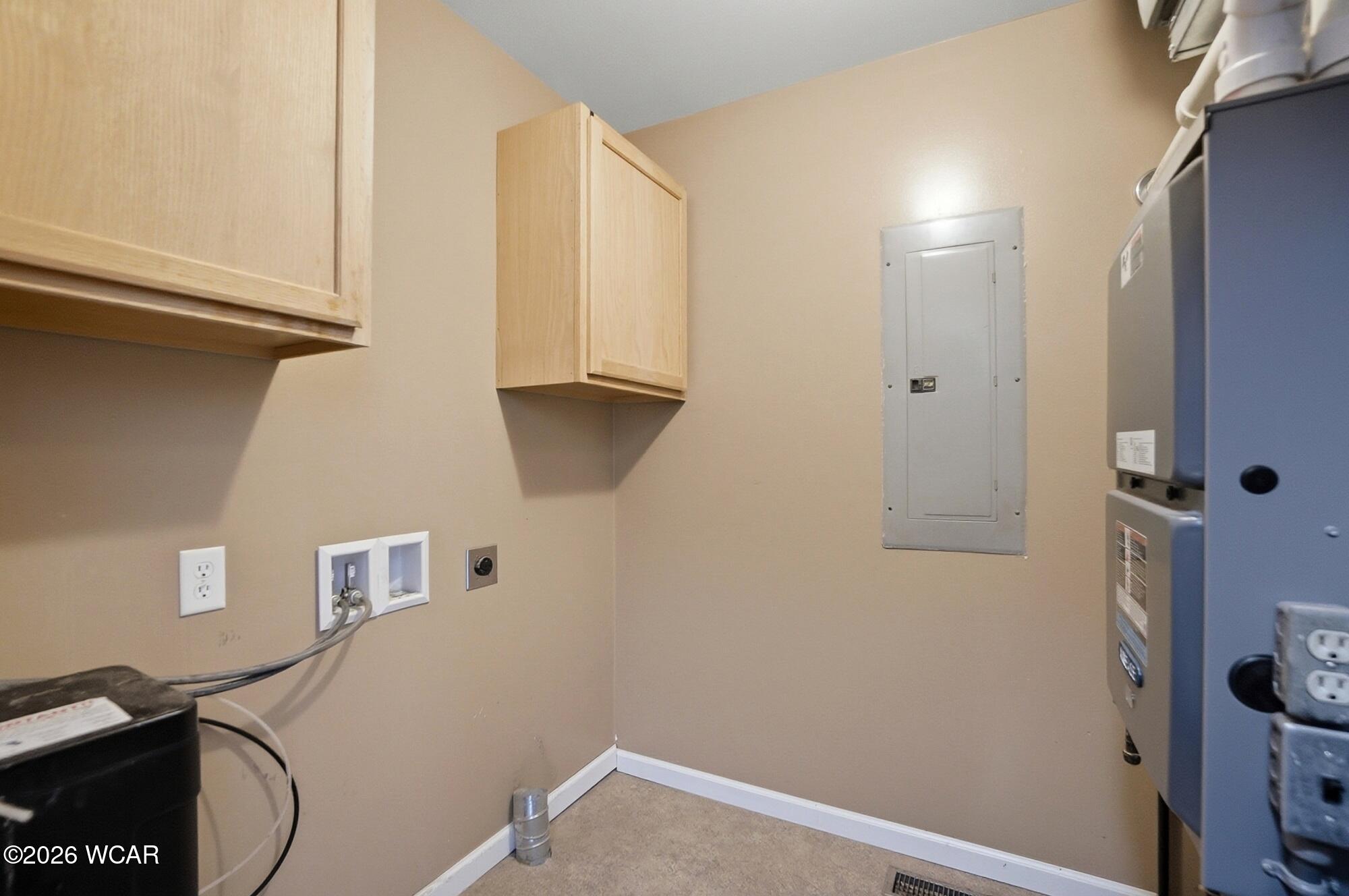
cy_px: 448
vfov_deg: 77.2
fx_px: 561
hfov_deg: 100.5
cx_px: 674
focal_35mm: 15
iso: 100
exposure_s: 1/30
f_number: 4
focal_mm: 10
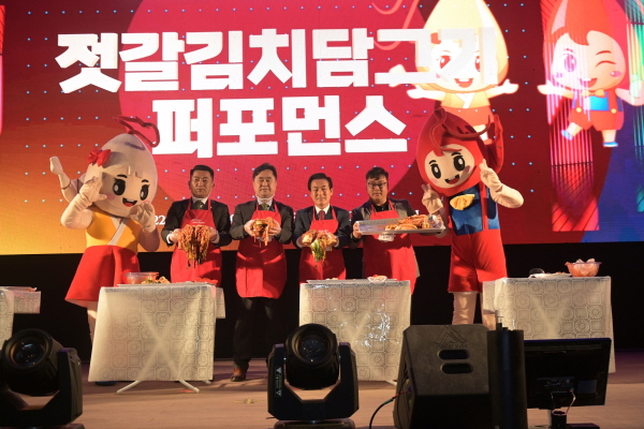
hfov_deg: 44.5
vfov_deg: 30.5
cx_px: 322
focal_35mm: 44
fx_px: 787
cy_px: 214
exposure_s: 1/250
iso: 640
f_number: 4
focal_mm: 44
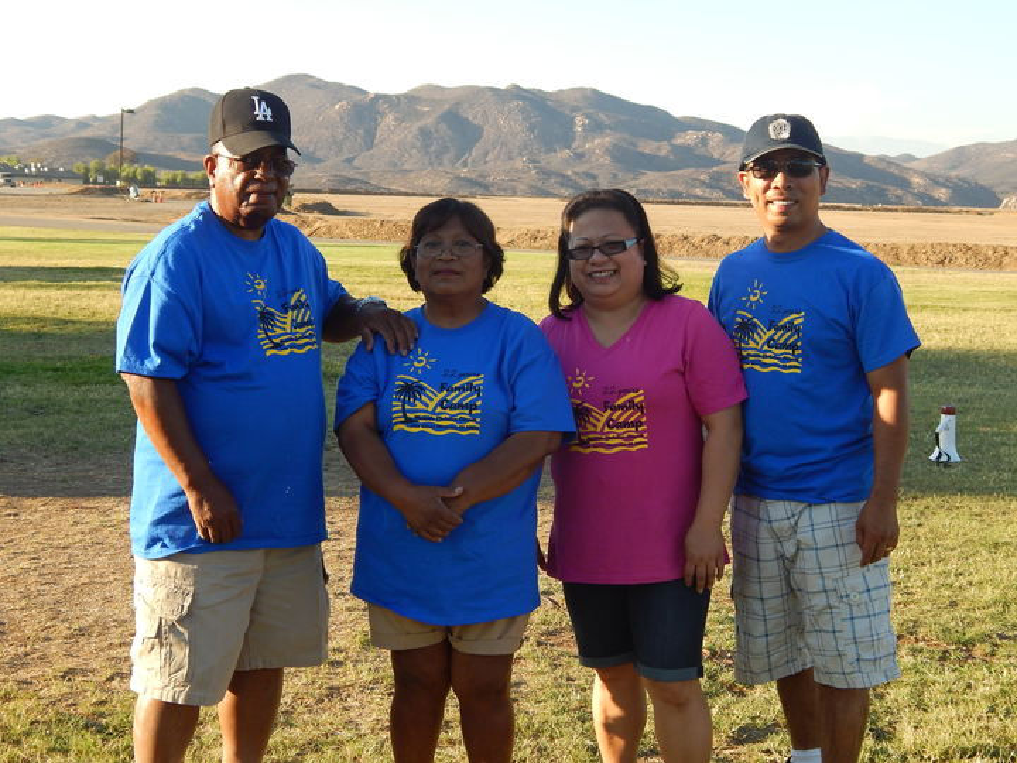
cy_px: 382
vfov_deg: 24.0
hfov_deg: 31.7
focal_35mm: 61
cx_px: 508
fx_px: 1792
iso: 125
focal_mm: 10.9
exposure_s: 1/320
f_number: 4
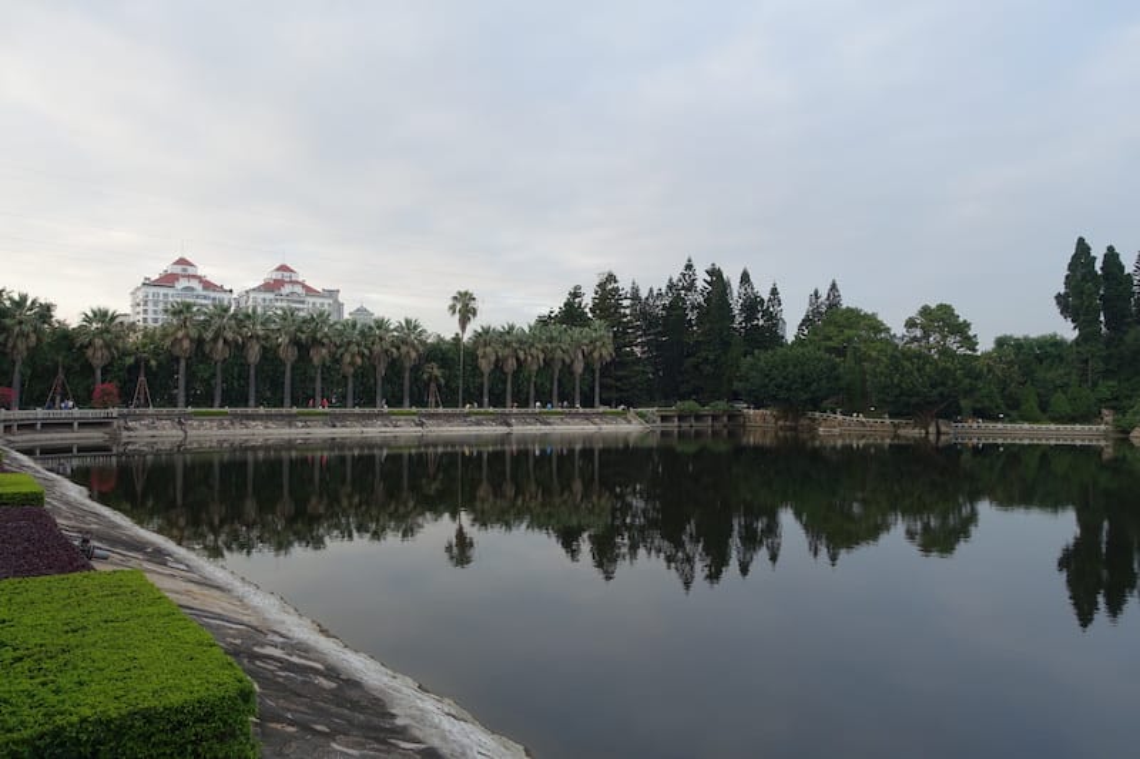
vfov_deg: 51.3
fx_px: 791
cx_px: 570
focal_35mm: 25
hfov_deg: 71.5
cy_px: 380
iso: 125
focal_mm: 9.02
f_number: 4
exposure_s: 1/100
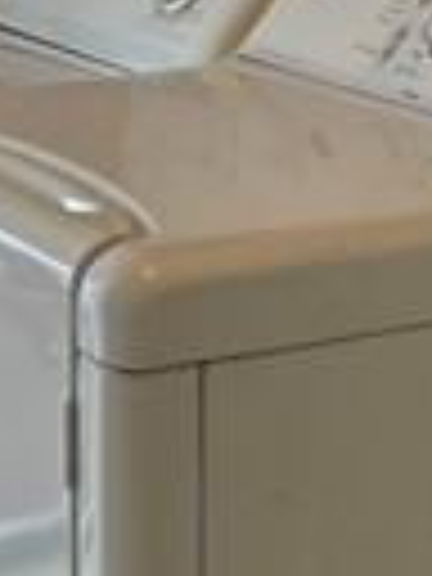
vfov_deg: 15.2
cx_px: -14
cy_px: 266
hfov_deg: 11.3
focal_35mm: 130
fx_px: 2163
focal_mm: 5.7
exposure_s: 1/205
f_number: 1.5
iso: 40
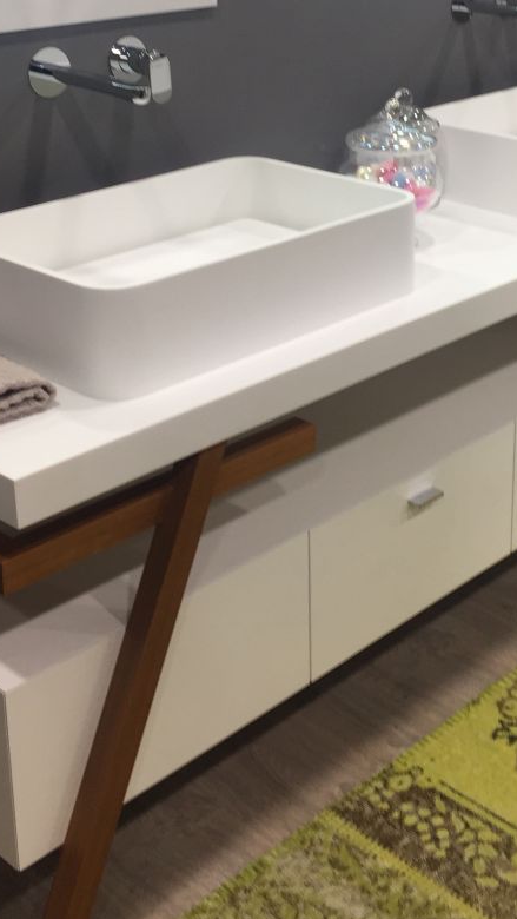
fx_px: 1315
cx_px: 365
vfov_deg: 37.6
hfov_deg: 22.1
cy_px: 239
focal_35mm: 54
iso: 32
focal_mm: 4.15
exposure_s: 1/50
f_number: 2.2
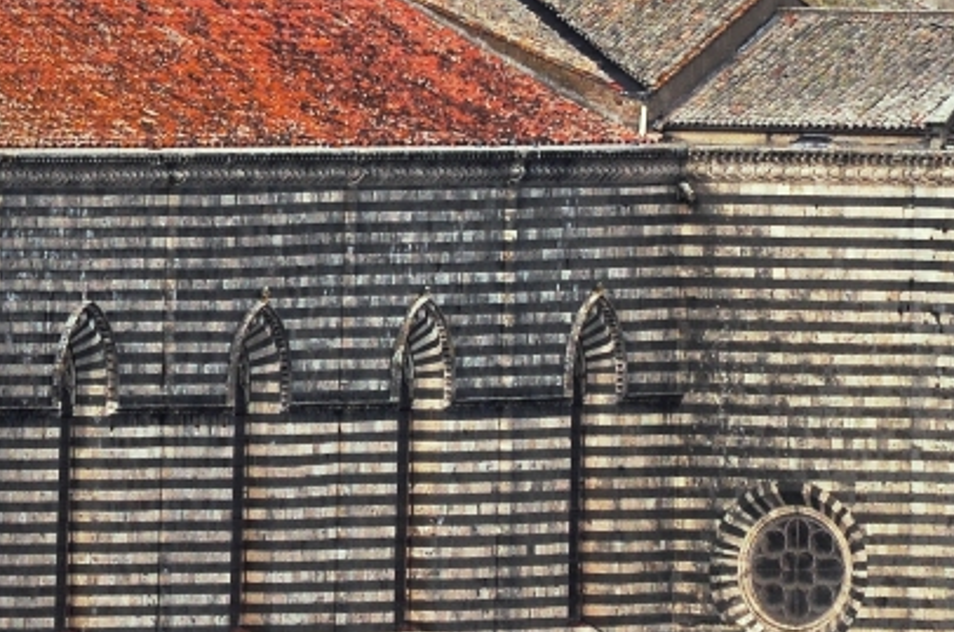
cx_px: -22
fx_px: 66067
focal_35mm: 2498
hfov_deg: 0.8
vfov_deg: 0.5
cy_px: 398
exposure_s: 1/250
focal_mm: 450
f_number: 10
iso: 200
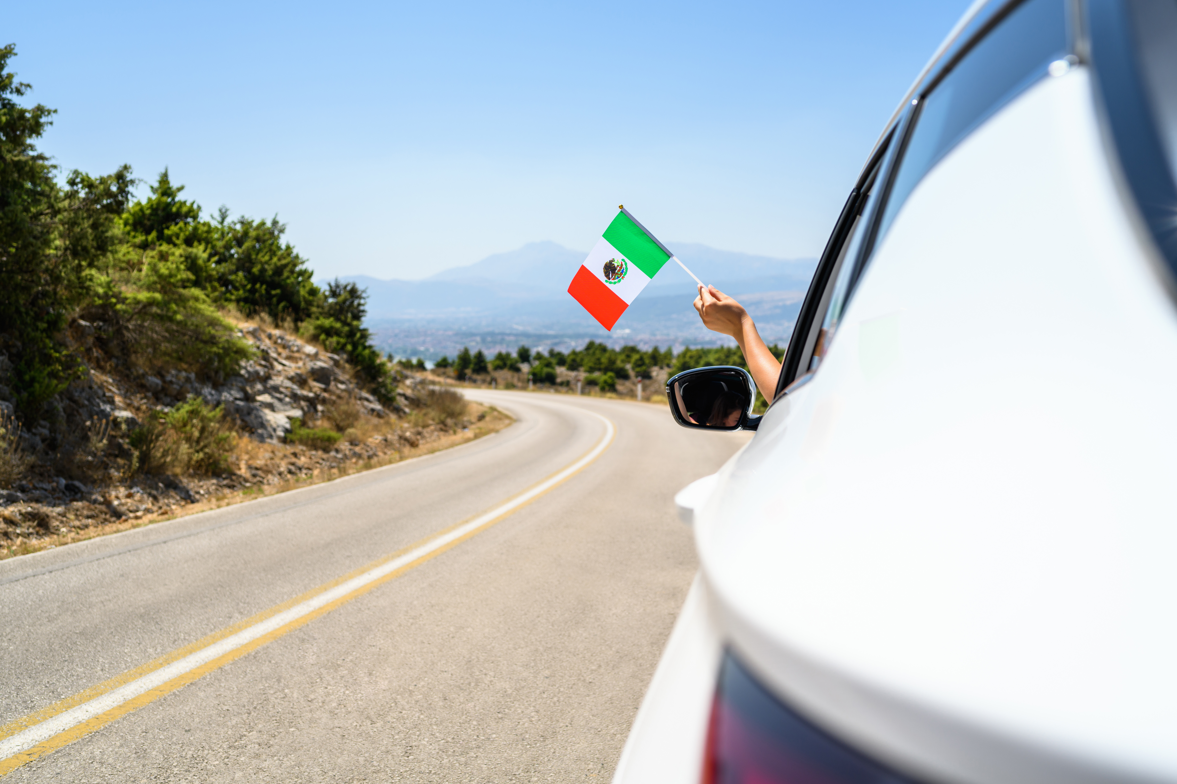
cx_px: 588
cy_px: 392
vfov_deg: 37.9
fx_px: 1144
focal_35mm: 35
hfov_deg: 54.4
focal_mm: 35
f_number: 4
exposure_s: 1/1000
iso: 40
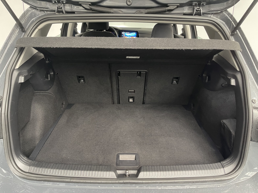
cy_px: 96
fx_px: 186
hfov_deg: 69.4
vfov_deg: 54.9
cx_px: 129
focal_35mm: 25
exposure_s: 1/33
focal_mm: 5.1
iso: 400
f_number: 1.6
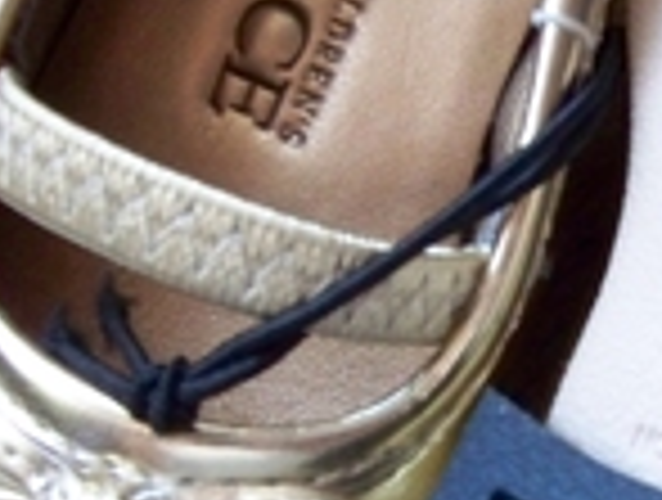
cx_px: 563
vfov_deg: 13.5
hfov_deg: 17.6
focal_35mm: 110
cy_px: 333
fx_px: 2109
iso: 400
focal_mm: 5.85
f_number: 5
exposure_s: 1/15
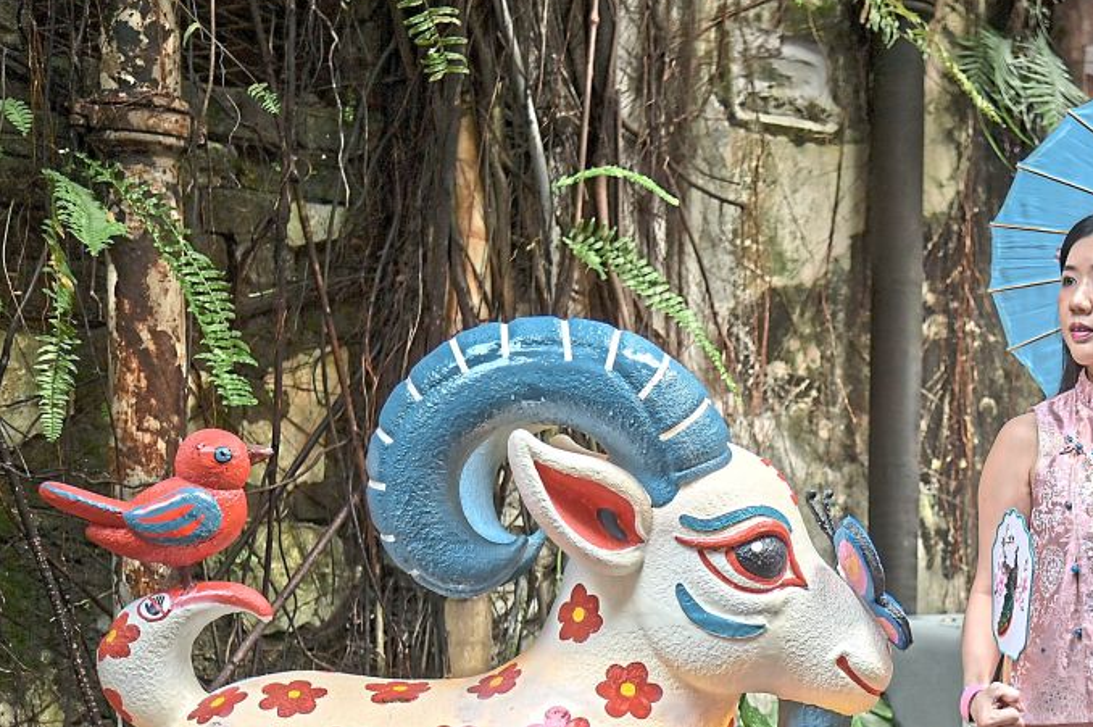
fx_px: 1942
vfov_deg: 20.9
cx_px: 972
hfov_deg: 30.2
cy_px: 618
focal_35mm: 64
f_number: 1.8
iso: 500
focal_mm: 35
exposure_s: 1/400
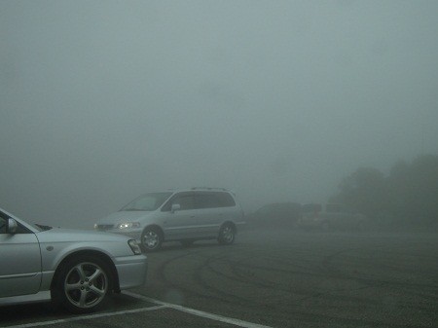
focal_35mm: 45
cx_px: 219
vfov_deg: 32.2
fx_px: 569
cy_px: 164
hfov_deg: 42.1
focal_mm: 8.1
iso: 160
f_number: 3.5
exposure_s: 1/500
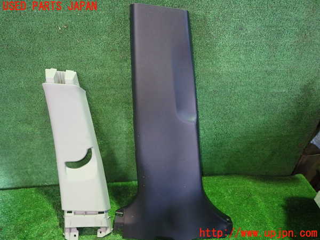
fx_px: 231
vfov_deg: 54.9
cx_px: 160
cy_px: 120
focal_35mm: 25
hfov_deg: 69.4
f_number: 2
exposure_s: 1/30
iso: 800
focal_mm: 4.5
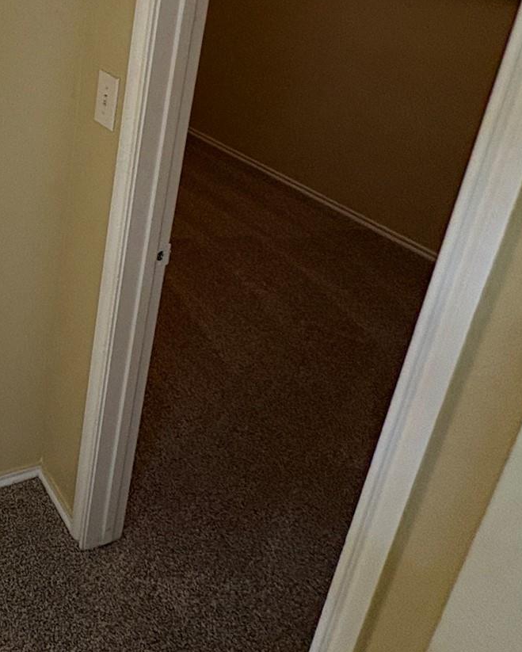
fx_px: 656
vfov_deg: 49.5
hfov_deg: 37.5
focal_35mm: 34
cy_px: 122
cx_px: -28
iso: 250
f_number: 2.2
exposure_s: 1/60
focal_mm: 2.22
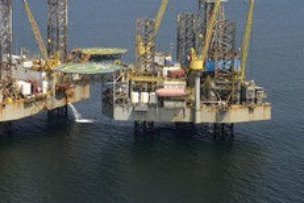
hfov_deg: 20.0
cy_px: 32
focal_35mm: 102
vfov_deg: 13.3
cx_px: 130
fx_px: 861
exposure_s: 1/500
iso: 400
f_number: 8
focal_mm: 56
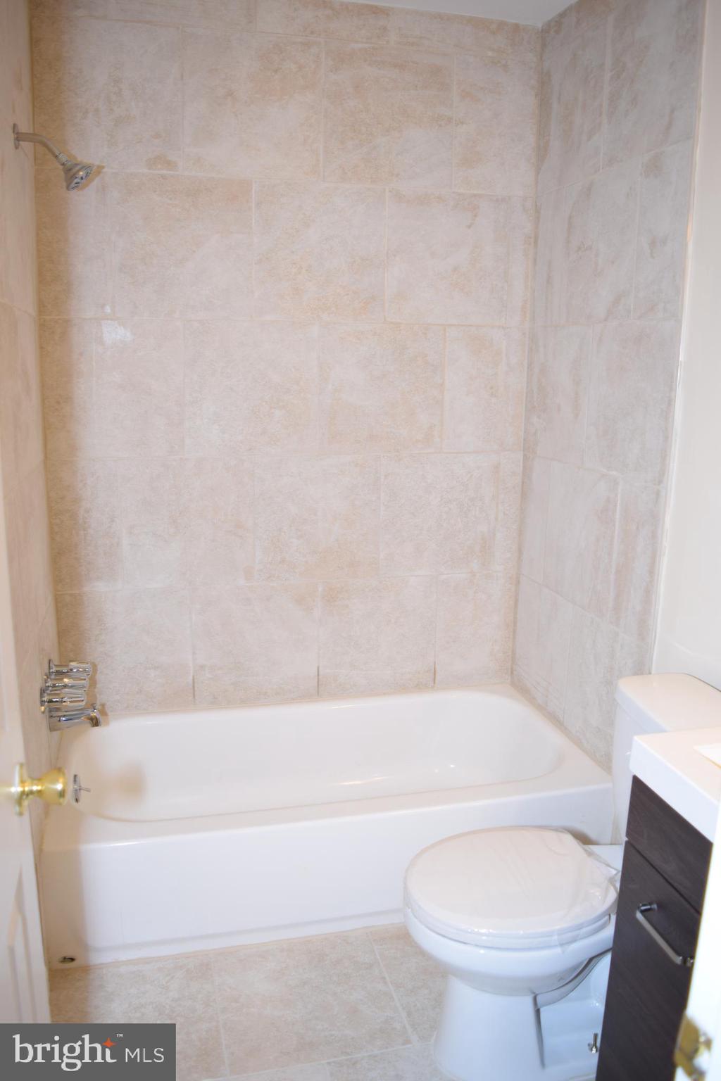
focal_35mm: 27
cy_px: 540
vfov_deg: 67.4
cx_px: 360
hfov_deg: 47.9
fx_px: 811
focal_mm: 18
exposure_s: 1/13
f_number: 3.5
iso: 100
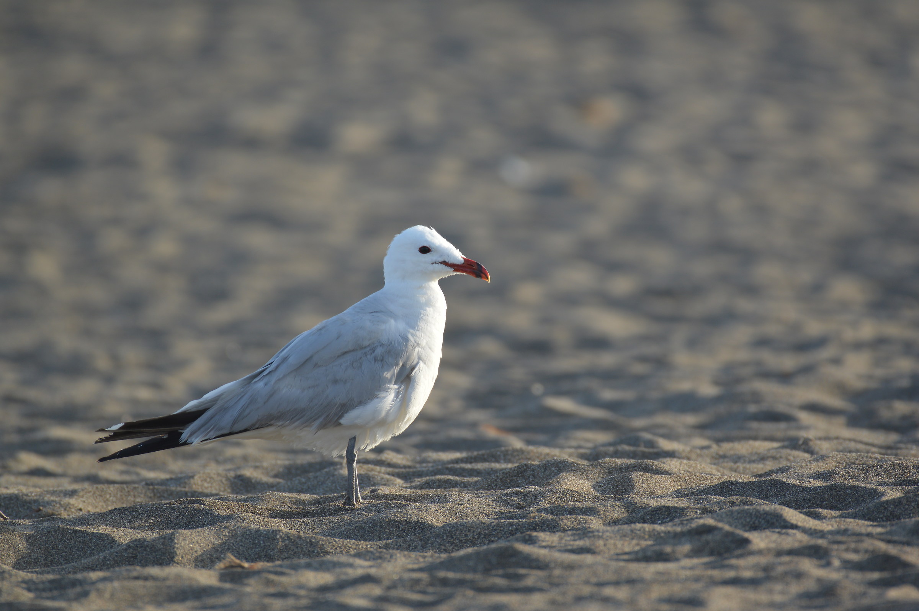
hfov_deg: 2.8
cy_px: 306
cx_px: 460
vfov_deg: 1.8
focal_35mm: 750
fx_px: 19126
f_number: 5.6
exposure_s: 1/200
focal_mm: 500
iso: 100
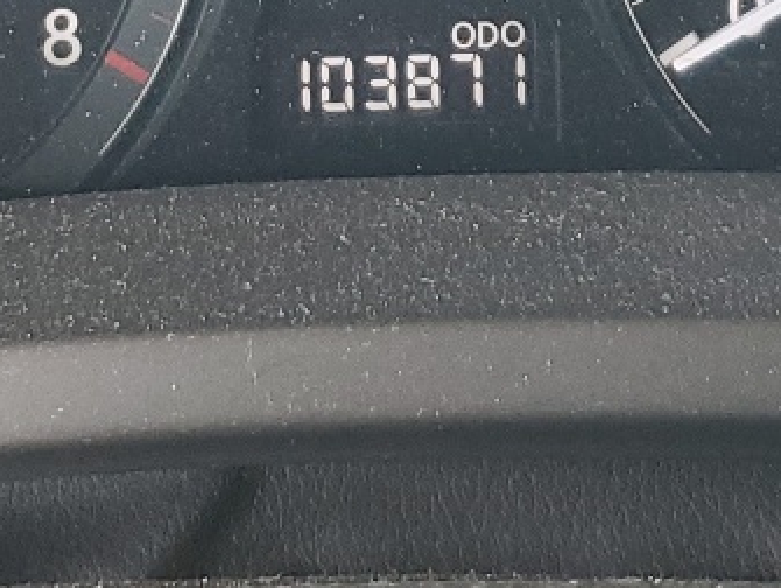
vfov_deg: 11.3
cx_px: 315
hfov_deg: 15.9
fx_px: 2801
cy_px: -392
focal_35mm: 124
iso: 102
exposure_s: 1/60.2
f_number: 1.5
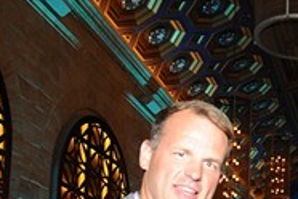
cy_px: 273
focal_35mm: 71
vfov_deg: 17.7
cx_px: 356
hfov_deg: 25.6
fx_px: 588
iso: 3200
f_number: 6.3
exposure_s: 1/40
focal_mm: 24
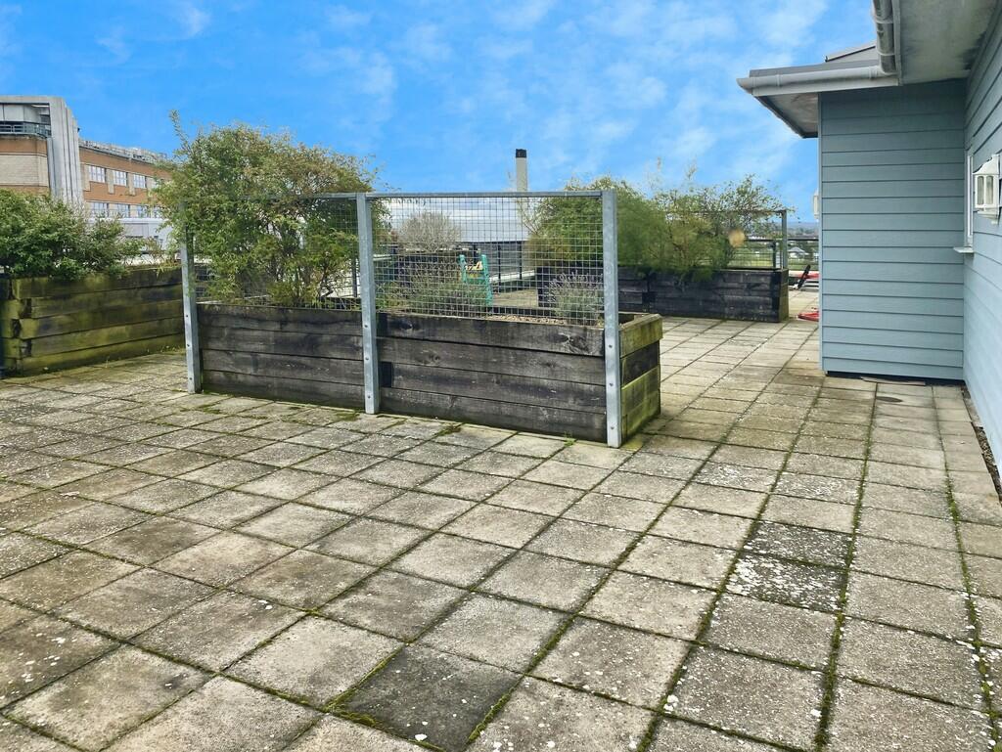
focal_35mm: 26
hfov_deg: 67.3
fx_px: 753
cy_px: 376
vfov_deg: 53.1
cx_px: 501
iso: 32
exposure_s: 1/1082
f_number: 1.8
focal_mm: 4.25
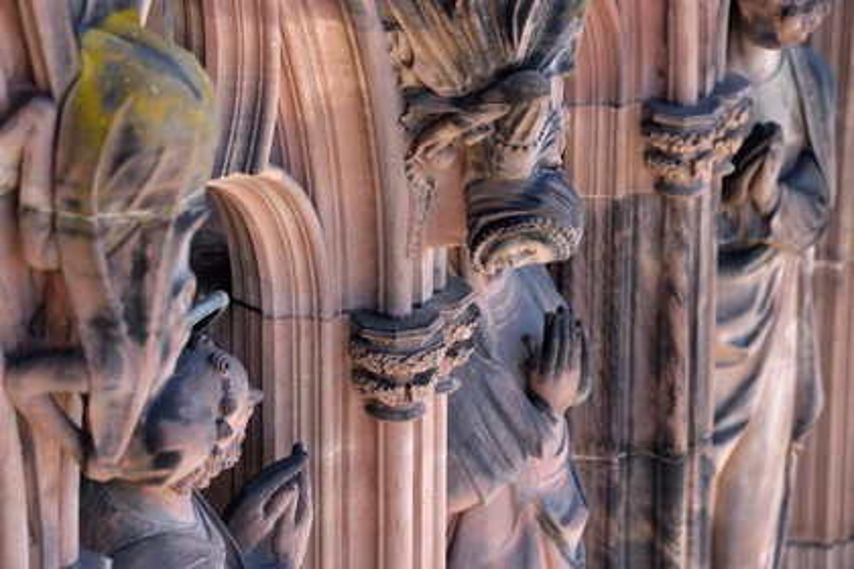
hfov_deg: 12.1
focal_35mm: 170
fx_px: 4032
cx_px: 427
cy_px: 284
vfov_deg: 8.1
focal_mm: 170
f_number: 4
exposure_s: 1/320
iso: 200
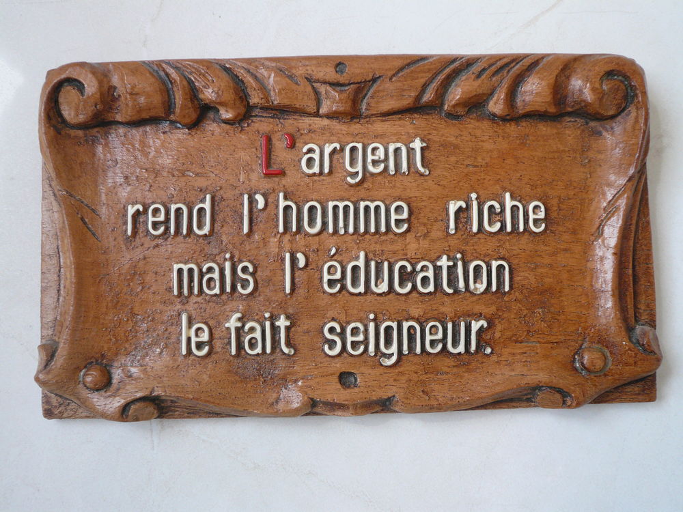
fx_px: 769
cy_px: 256
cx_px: 342
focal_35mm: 39
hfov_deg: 47.9
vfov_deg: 36.8
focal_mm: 6.4
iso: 100
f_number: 3.2
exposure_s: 1/60
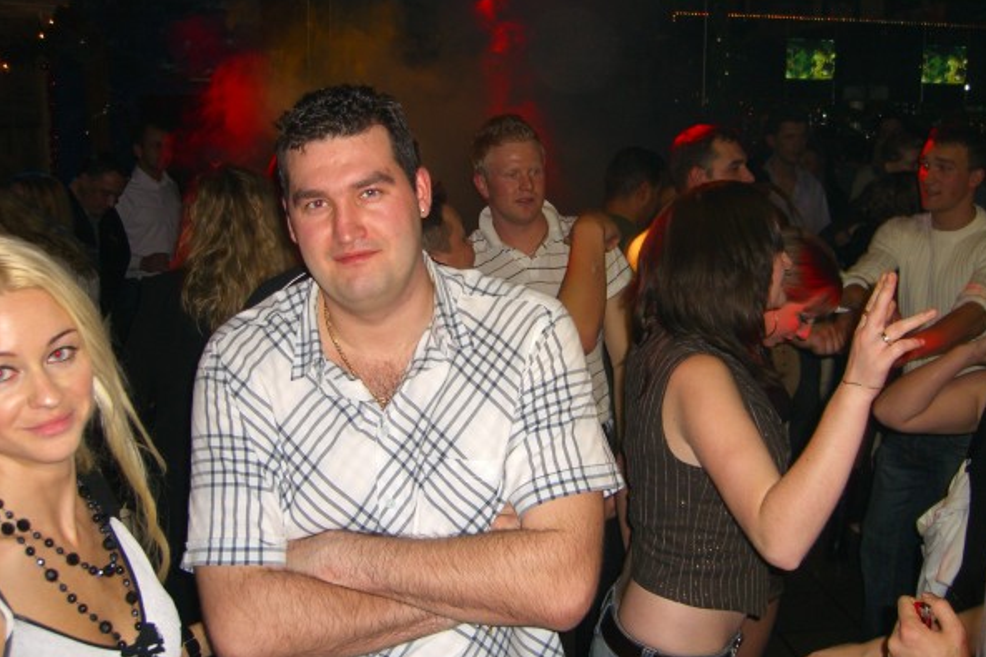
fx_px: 1095
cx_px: 495
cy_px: 289
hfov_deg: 48.5
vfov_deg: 33.3
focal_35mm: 40
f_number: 2.8
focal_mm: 7.9
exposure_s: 1/60
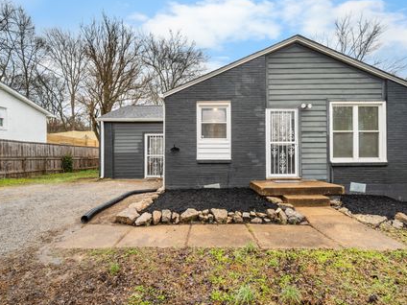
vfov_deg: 74.7
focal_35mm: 17
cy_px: 153
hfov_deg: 91.0
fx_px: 200
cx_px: 213
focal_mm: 10
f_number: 9
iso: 100
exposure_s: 1/3
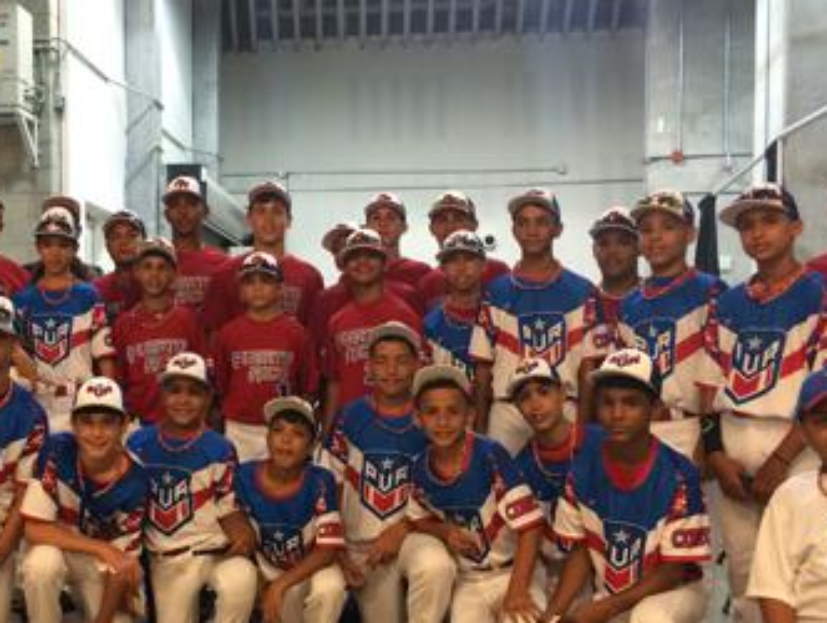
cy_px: 388
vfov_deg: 30.2
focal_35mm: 48
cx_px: 252
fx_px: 1148
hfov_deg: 39.0
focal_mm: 4.15
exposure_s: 1/30
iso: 125
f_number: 2.2
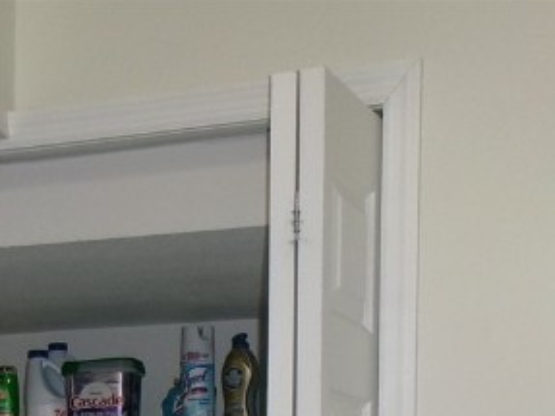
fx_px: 1603
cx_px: 31
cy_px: 741
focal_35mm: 100
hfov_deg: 19.2
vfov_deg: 13.3
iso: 200
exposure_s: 1/34
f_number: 3.9
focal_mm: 5.1
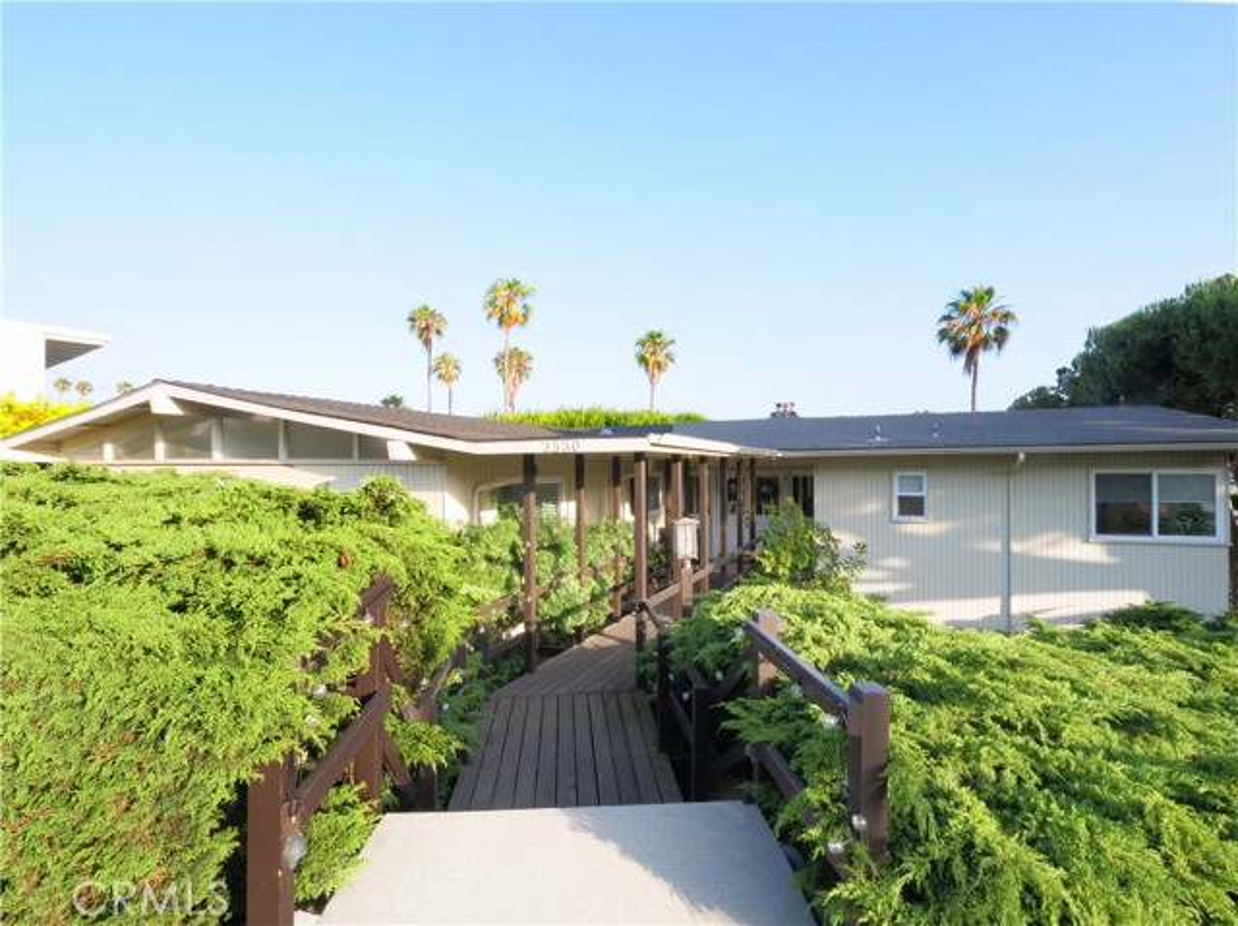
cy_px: 463
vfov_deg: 78.0
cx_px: 619
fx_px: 572
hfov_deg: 94.5
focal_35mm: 16
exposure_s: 1/50
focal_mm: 8
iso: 640
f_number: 14
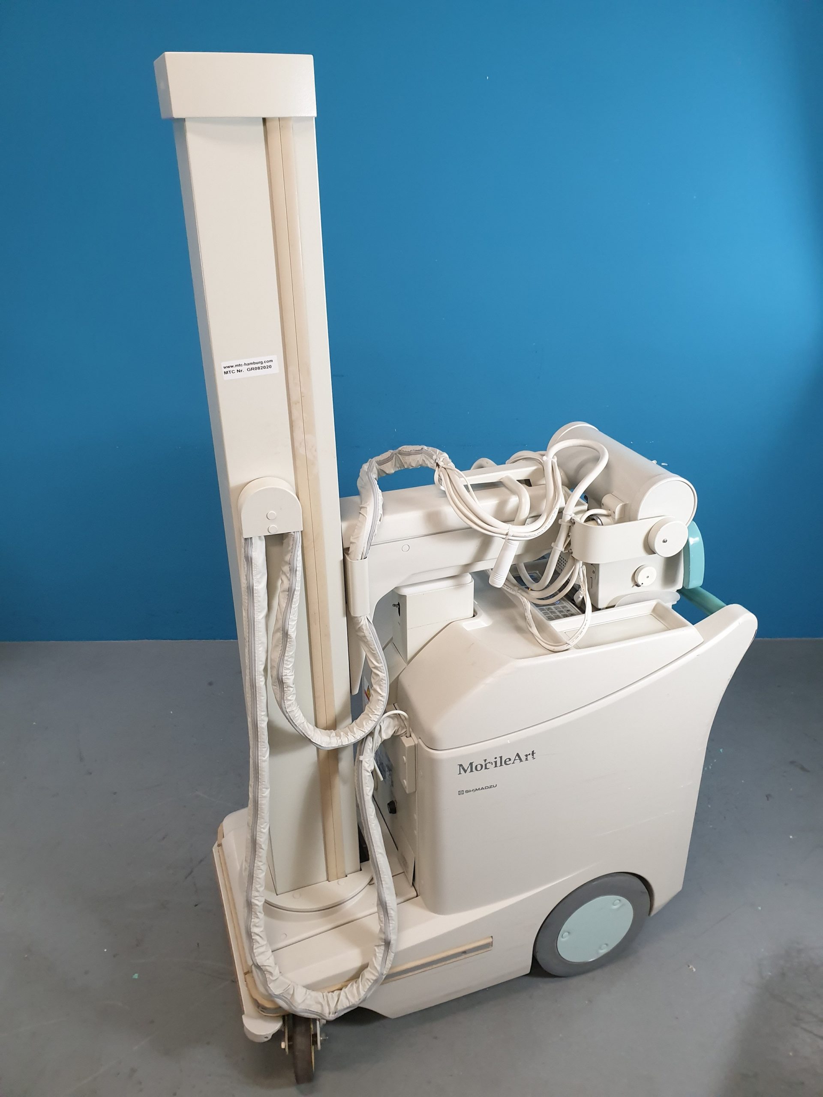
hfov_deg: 53.1
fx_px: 824
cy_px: 548
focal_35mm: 26
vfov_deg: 67.3
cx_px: 412
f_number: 2.4
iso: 320
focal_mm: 4.3
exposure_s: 1/50
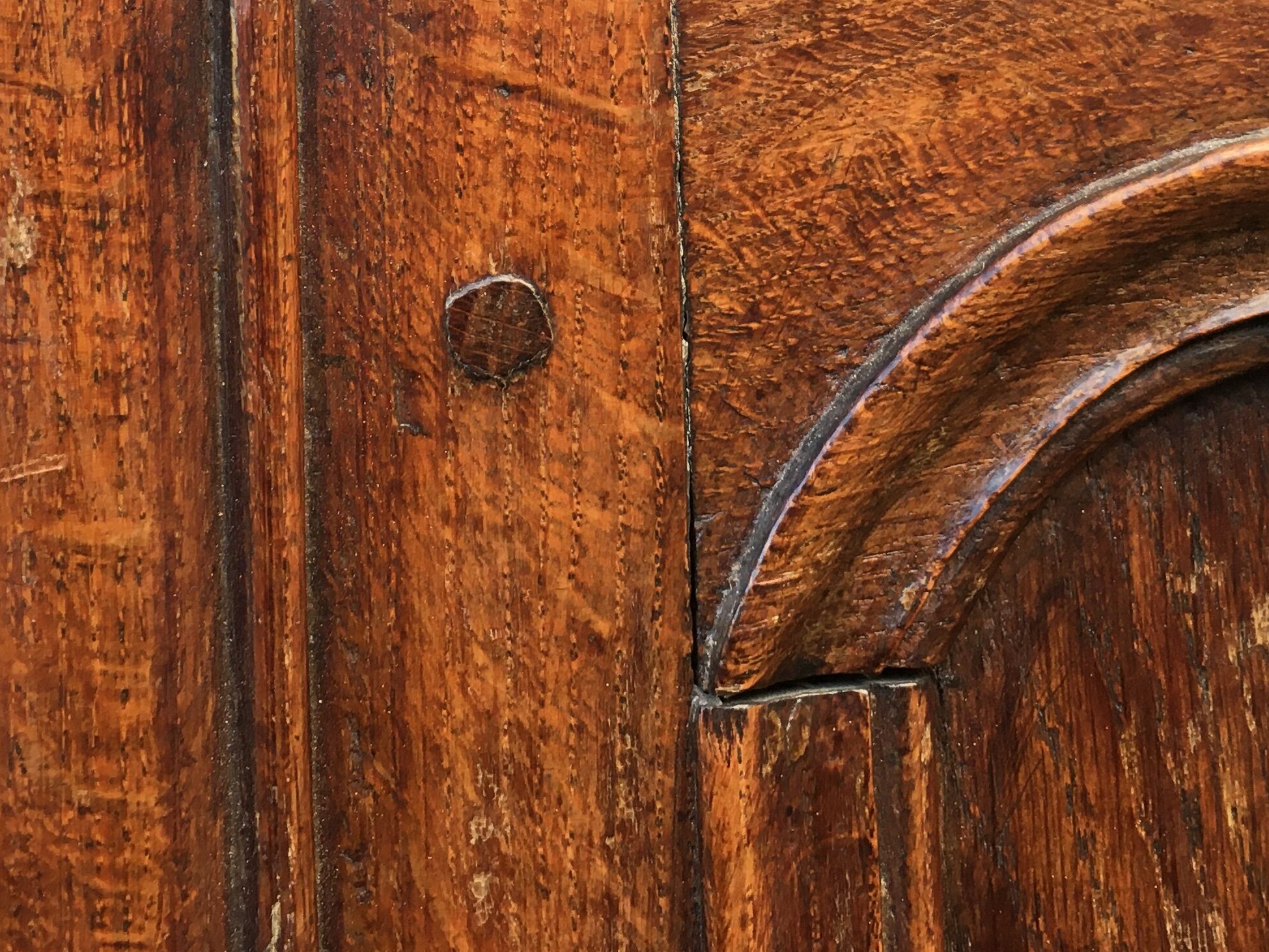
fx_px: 2200
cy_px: 13
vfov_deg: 23.5
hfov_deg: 32.2
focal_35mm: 60
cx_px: 643
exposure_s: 1/33
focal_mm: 4.15
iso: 25
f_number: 2.2
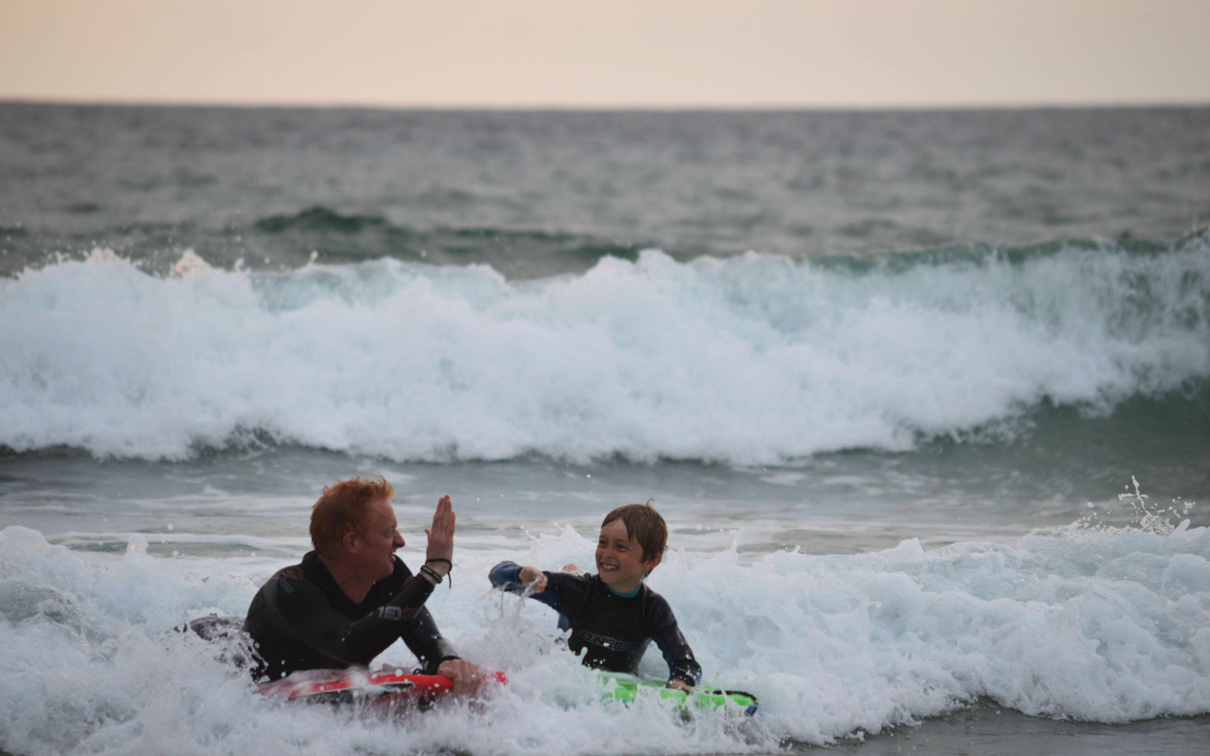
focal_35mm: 337
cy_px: 401
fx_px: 11113
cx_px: 605
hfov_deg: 6.2
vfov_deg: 3.9
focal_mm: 220
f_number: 5.3
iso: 400
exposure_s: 1/250
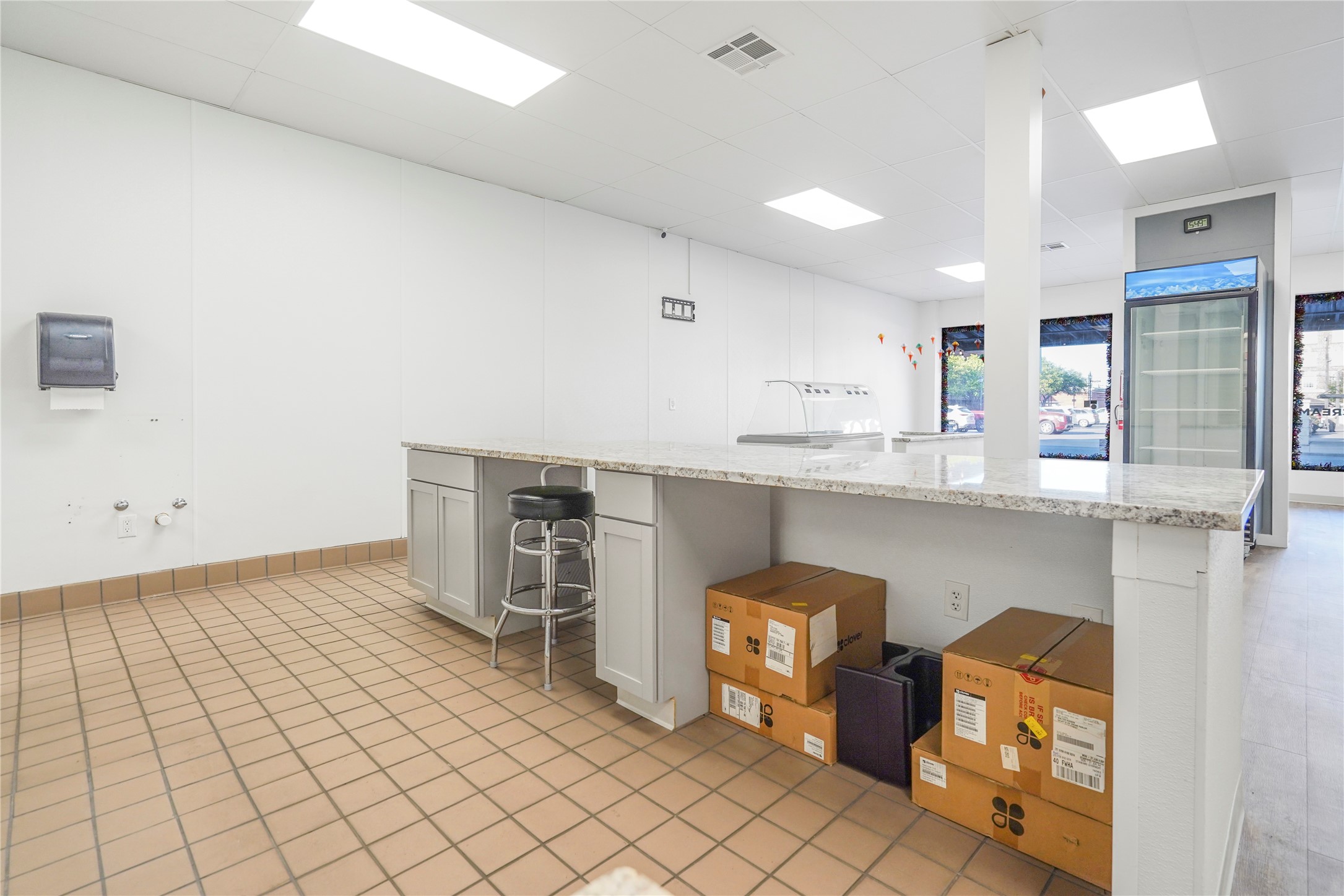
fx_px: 597
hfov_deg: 96.7
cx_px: 672
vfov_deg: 73.8
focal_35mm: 16
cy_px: 448
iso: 320
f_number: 5.6
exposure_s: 1/30
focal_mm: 16
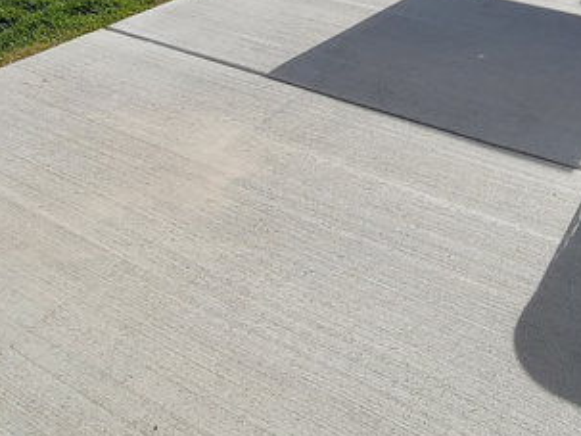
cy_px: -13
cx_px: 391
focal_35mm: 44
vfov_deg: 30.3
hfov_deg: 42.3
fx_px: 738
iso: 32
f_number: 2.2
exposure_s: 1/1449
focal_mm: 1.74
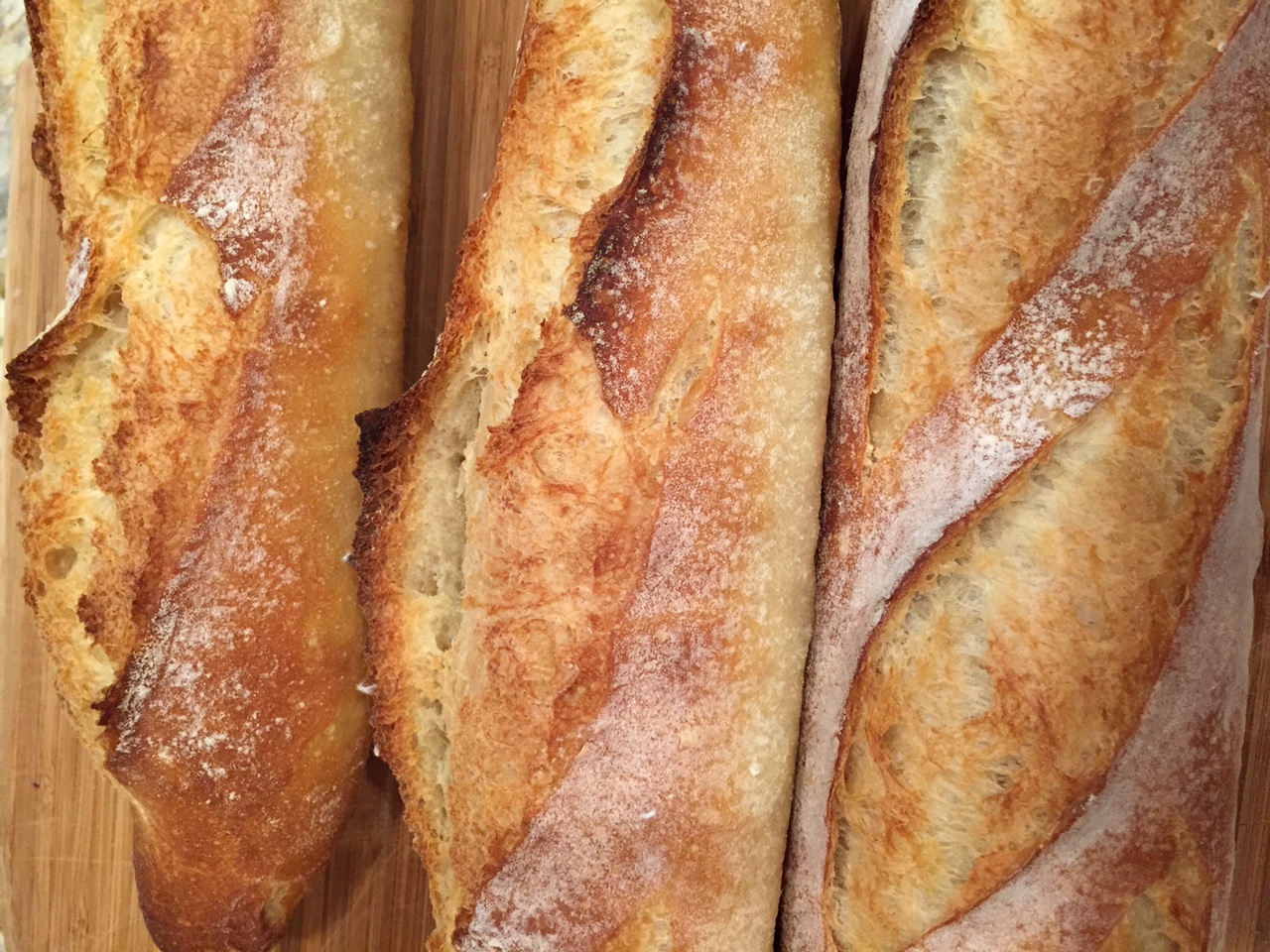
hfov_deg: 61.7
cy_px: 476
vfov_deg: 48.2
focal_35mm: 29
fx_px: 1064
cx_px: 635
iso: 160
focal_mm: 4.15
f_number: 2.2
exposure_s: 1/30
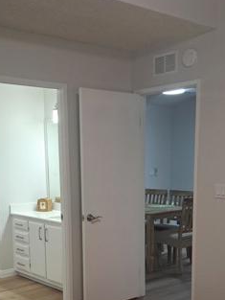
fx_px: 424
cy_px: 233
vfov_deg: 37.7
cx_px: 98
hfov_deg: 29.7
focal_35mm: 49
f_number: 1.8
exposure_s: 1/60
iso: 80
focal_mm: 5.23
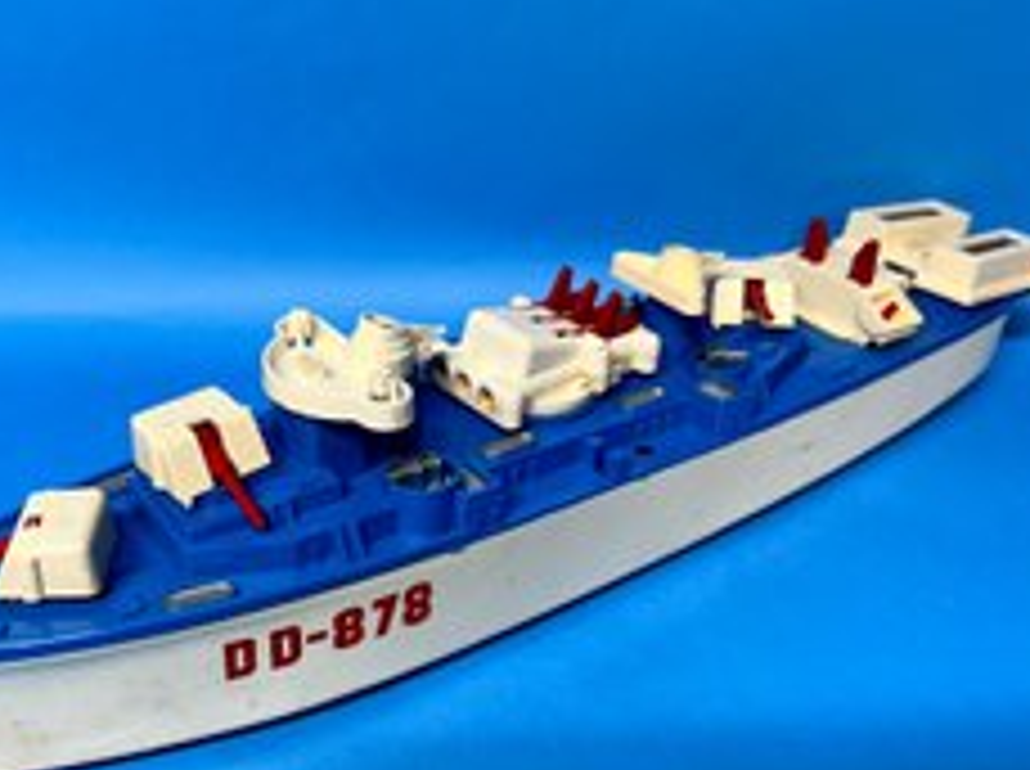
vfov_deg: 36.7
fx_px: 1159
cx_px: 430
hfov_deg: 47.7
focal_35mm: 39
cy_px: 435
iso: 100
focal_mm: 5.7
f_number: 1.5
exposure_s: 1/120
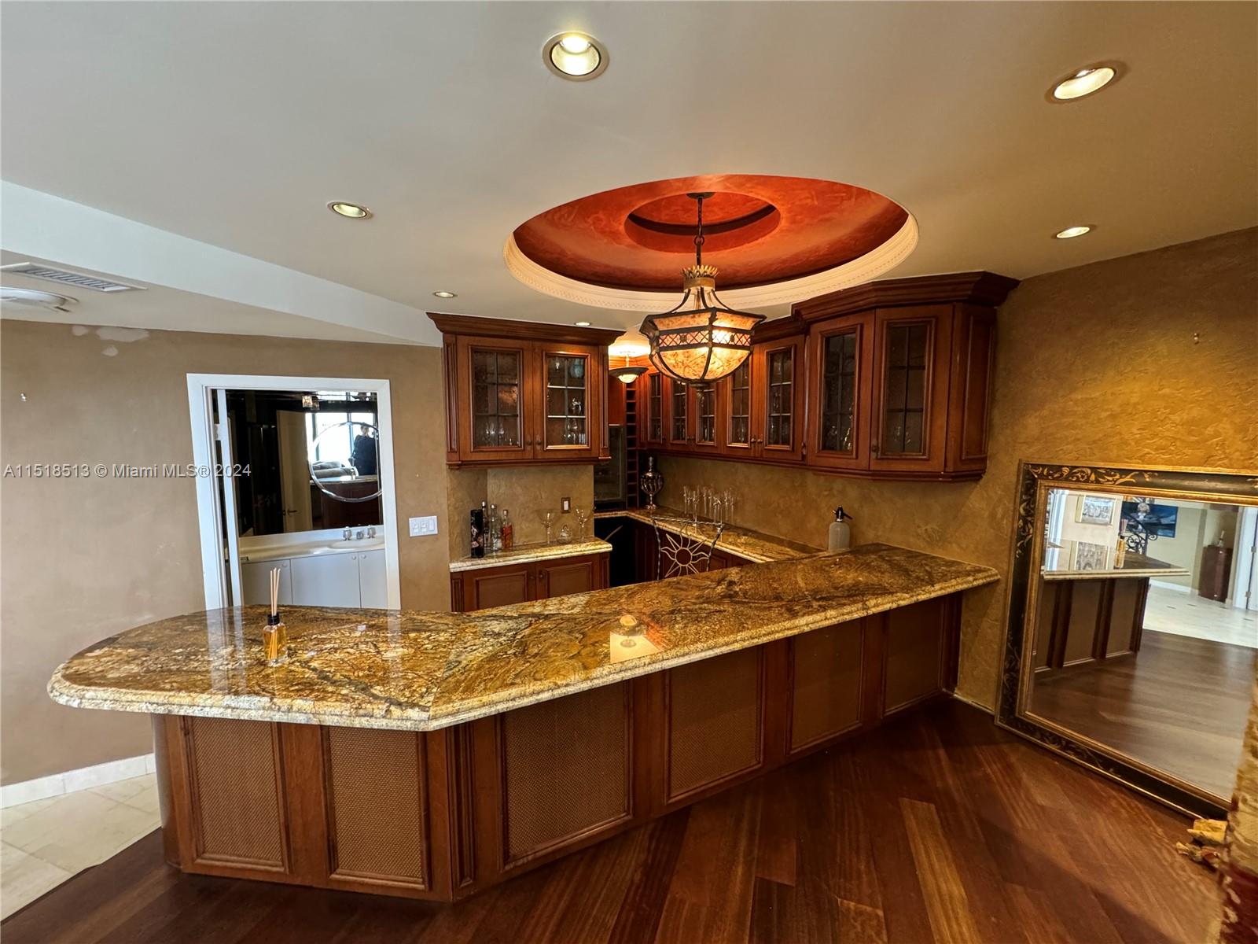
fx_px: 509
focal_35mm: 14
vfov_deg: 85.7
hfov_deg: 102.1
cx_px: 629
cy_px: 472
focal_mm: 2.22
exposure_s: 1/60
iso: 500
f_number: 2.2
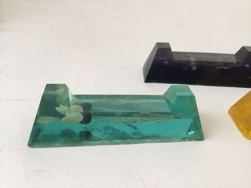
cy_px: 94
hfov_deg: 58.4
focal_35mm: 31
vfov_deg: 45.4
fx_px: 225
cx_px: 126
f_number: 2.4
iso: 40
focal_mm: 3.3
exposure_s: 1/33
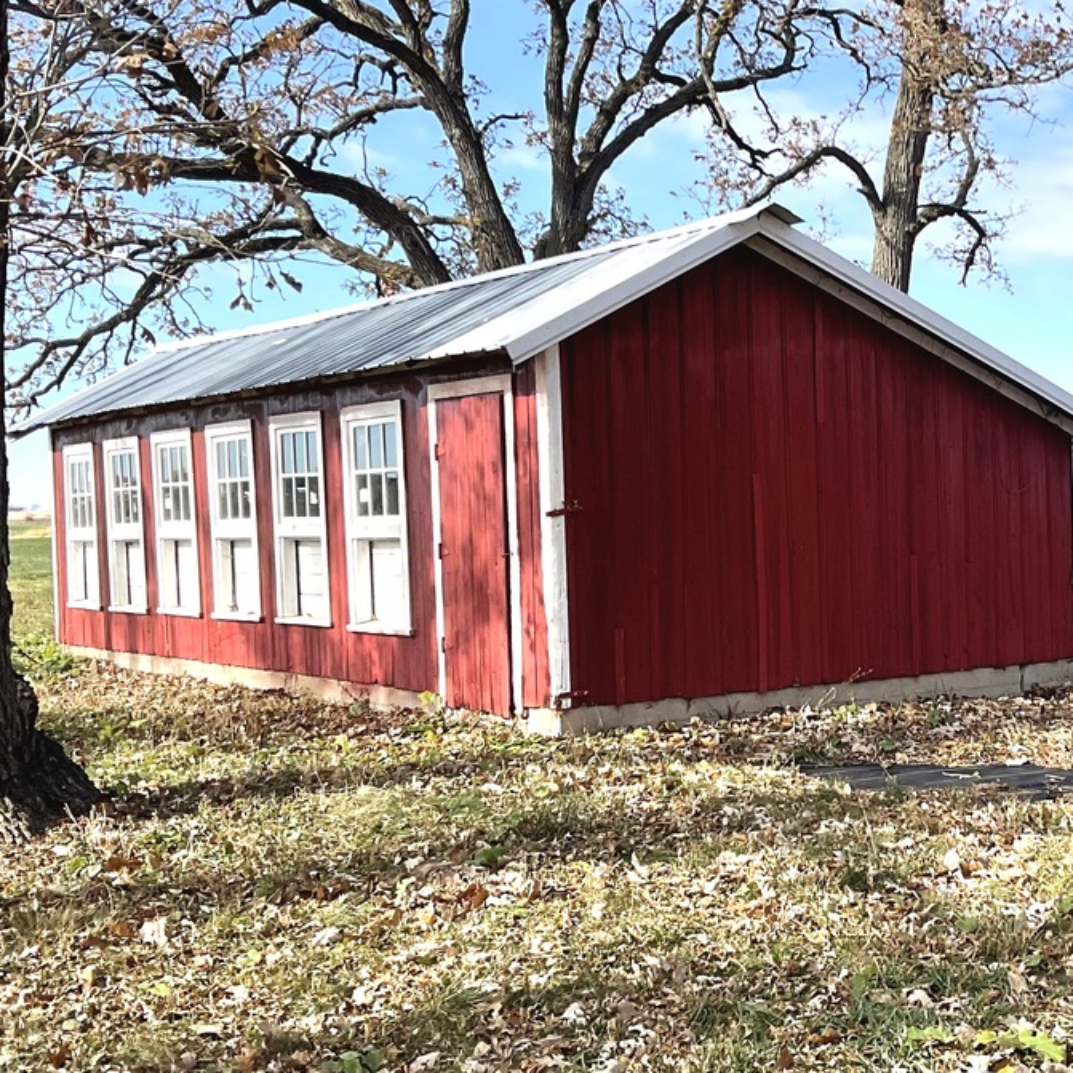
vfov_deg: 31.1
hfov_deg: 30.0
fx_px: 1929
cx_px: 924
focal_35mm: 55
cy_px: 505
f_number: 1.8
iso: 16
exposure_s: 1/1342
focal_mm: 3
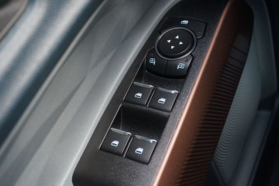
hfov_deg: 41.1
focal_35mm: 48
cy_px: 93
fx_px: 372
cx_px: 140
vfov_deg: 28.0
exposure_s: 1/50
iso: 3200
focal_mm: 32
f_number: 5
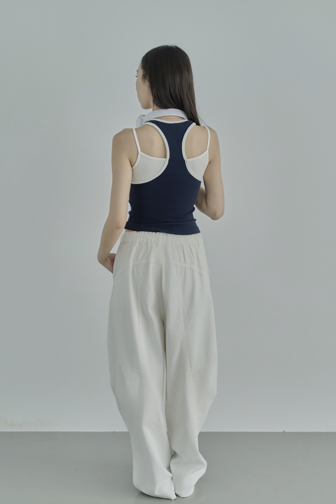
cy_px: 252
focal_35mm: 50
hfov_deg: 27.0
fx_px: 701
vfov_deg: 39.6
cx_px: 168
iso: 800
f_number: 3.5
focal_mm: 50
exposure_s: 1/125
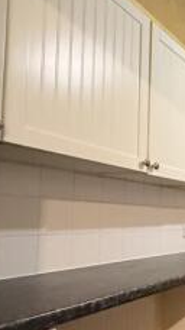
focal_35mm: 39
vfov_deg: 51.1
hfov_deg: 20.8
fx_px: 341
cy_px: 208
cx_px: 335
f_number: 2.2
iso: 800
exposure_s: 1/50
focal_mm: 2.22
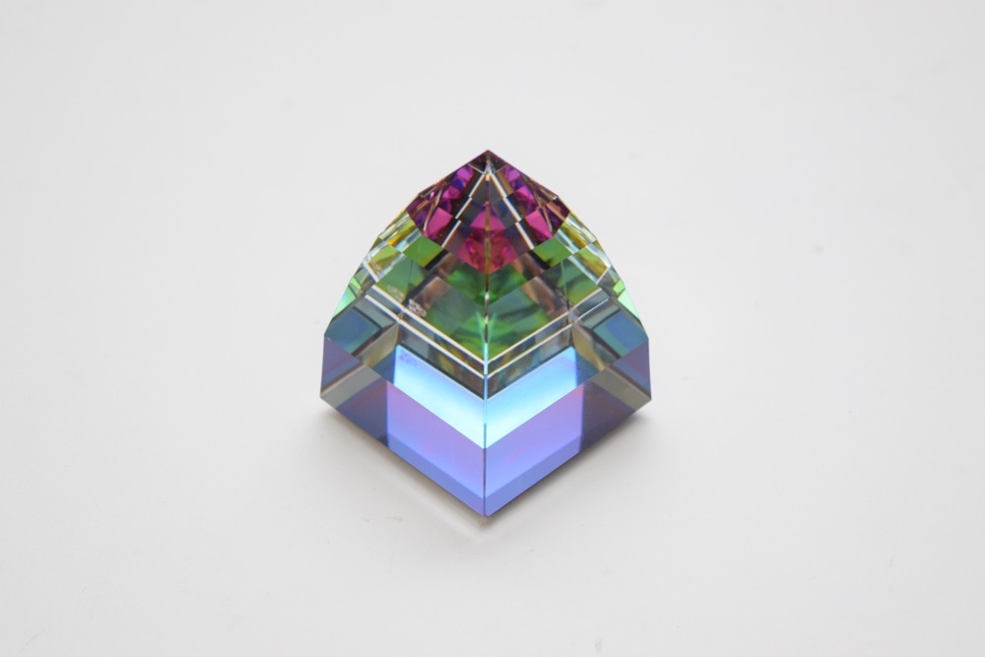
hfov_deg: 24.6
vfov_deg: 16.6
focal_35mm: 82
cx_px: 492
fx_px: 2257
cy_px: 328
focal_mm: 55
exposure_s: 1/60
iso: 1000
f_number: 5.6
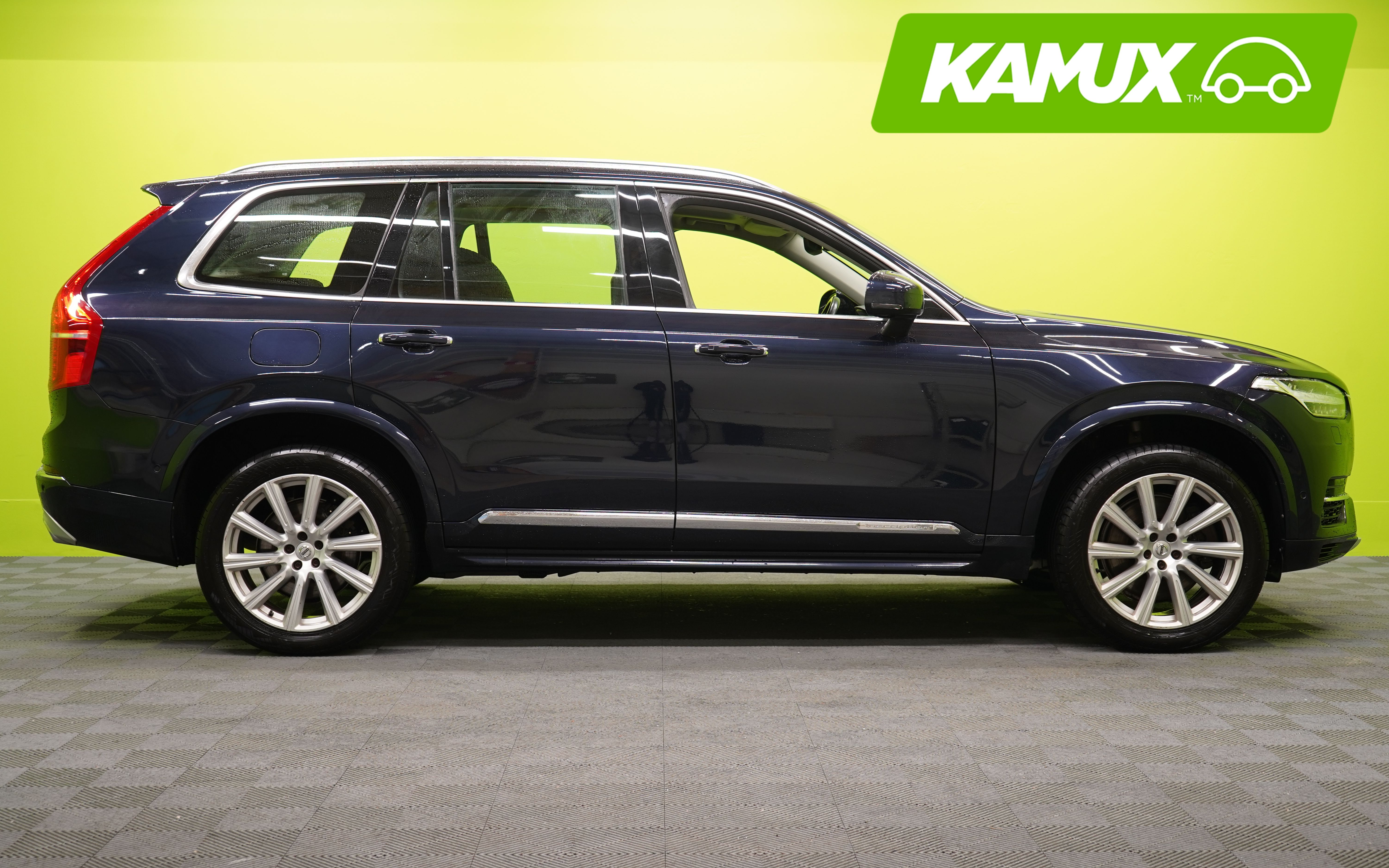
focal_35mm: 45
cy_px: 433
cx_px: 696
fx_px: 1703
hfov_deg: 44.4
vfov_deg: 28.6
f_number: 5
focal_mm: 44
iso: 400
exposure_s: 1/20
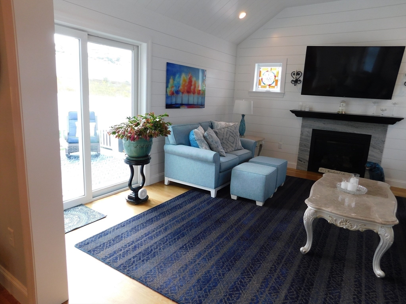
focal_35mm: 23
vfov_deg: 58.9
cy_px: 152
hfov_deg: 73.9
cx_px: 203
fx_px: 270
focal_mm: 4
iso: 125
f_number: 3
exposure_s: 1/50
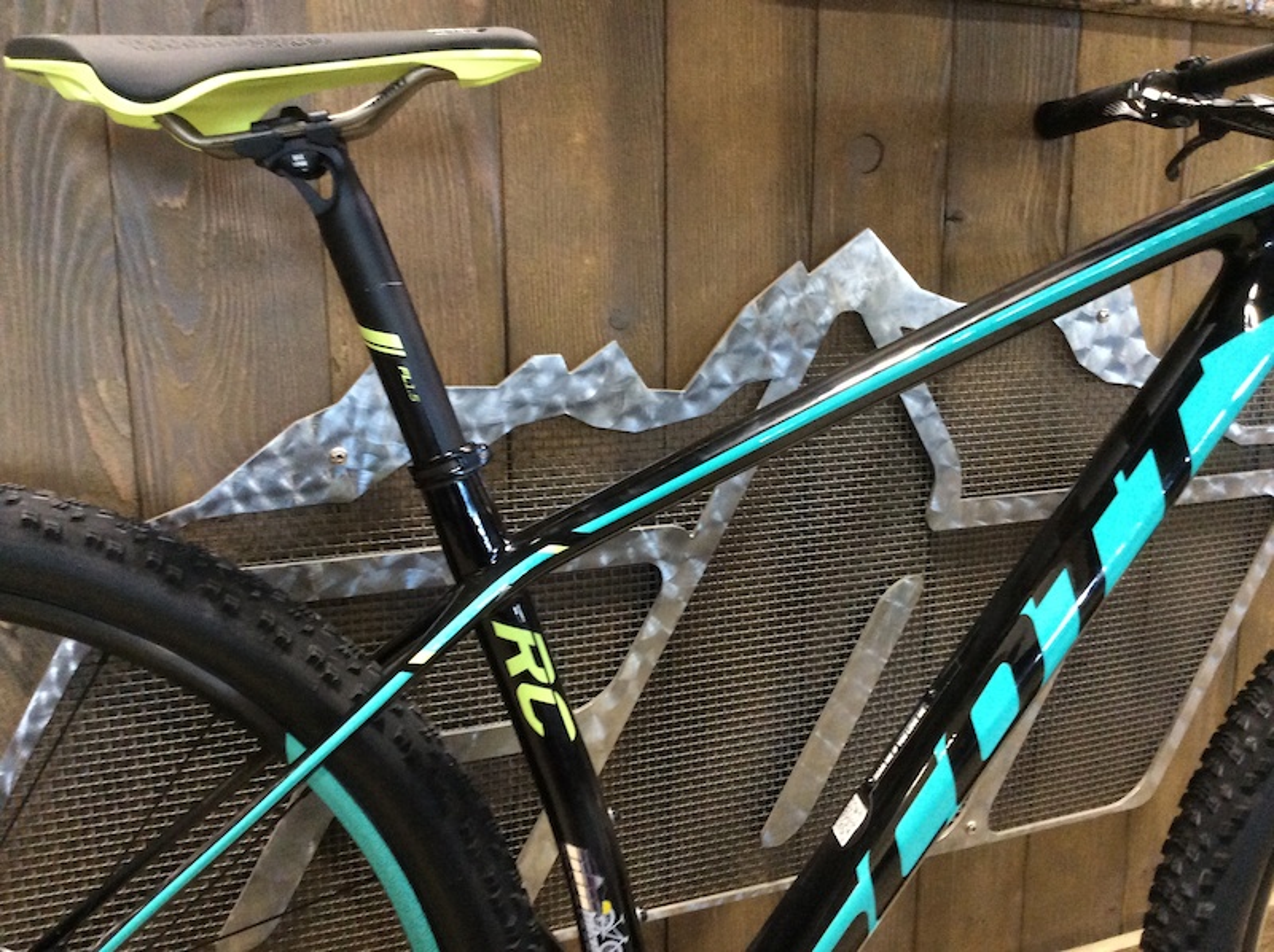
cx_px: 637
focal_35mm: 32
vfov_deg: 44.1
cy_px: 476
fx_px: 1176
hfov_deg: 56.9
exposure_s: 1/20
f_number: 2.4
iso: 320
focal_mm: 3.3
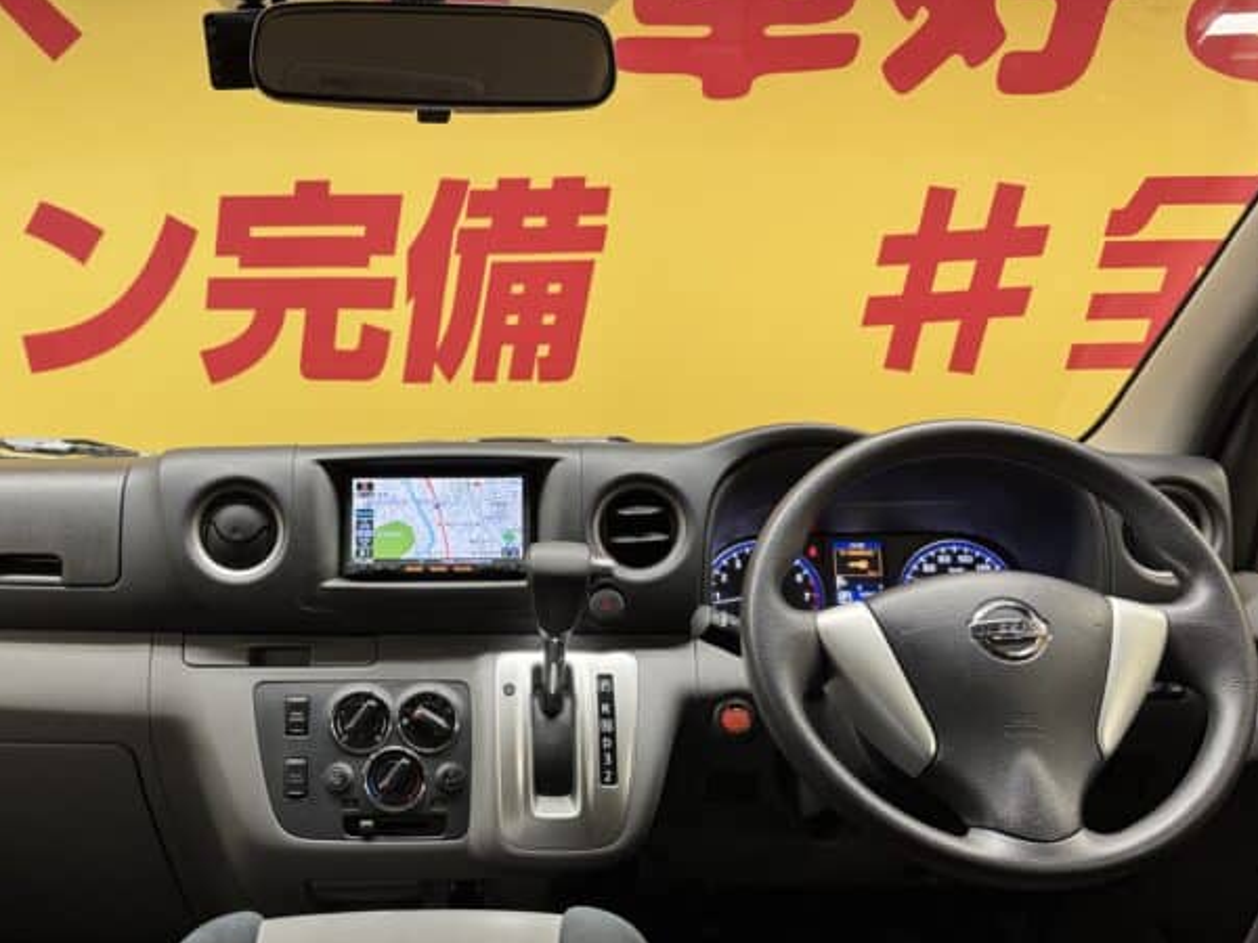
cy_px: 618
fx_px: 1163
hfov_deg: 56.1
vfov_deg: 43.6
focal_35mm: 32
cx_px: 468
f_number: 1.78
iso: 200
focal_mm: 6.76
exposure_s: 1/100
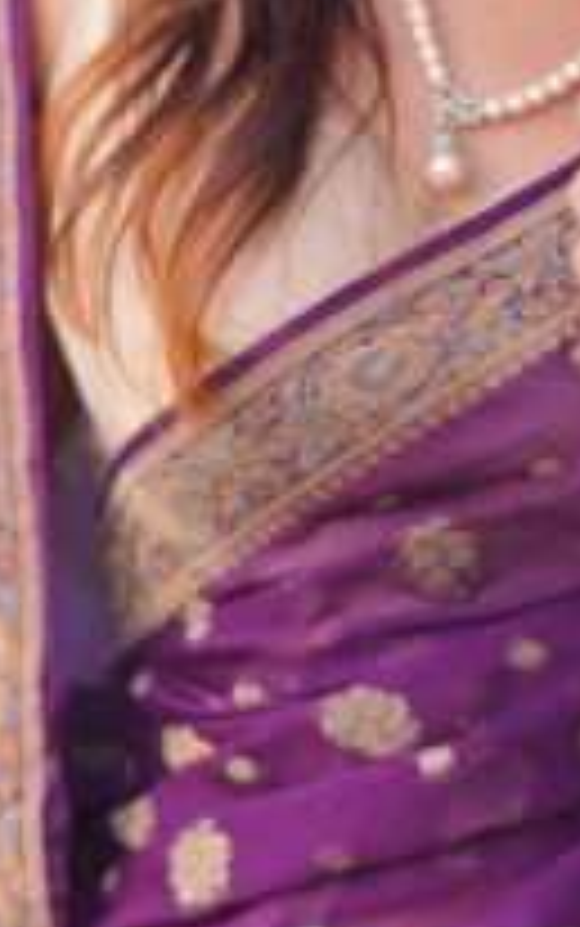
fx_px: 3940
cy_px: 576
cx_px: -72
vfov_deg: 13.4
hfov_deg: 8.3
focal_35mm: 156
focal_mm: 35
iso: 400
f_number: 1.4
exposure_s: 1/125
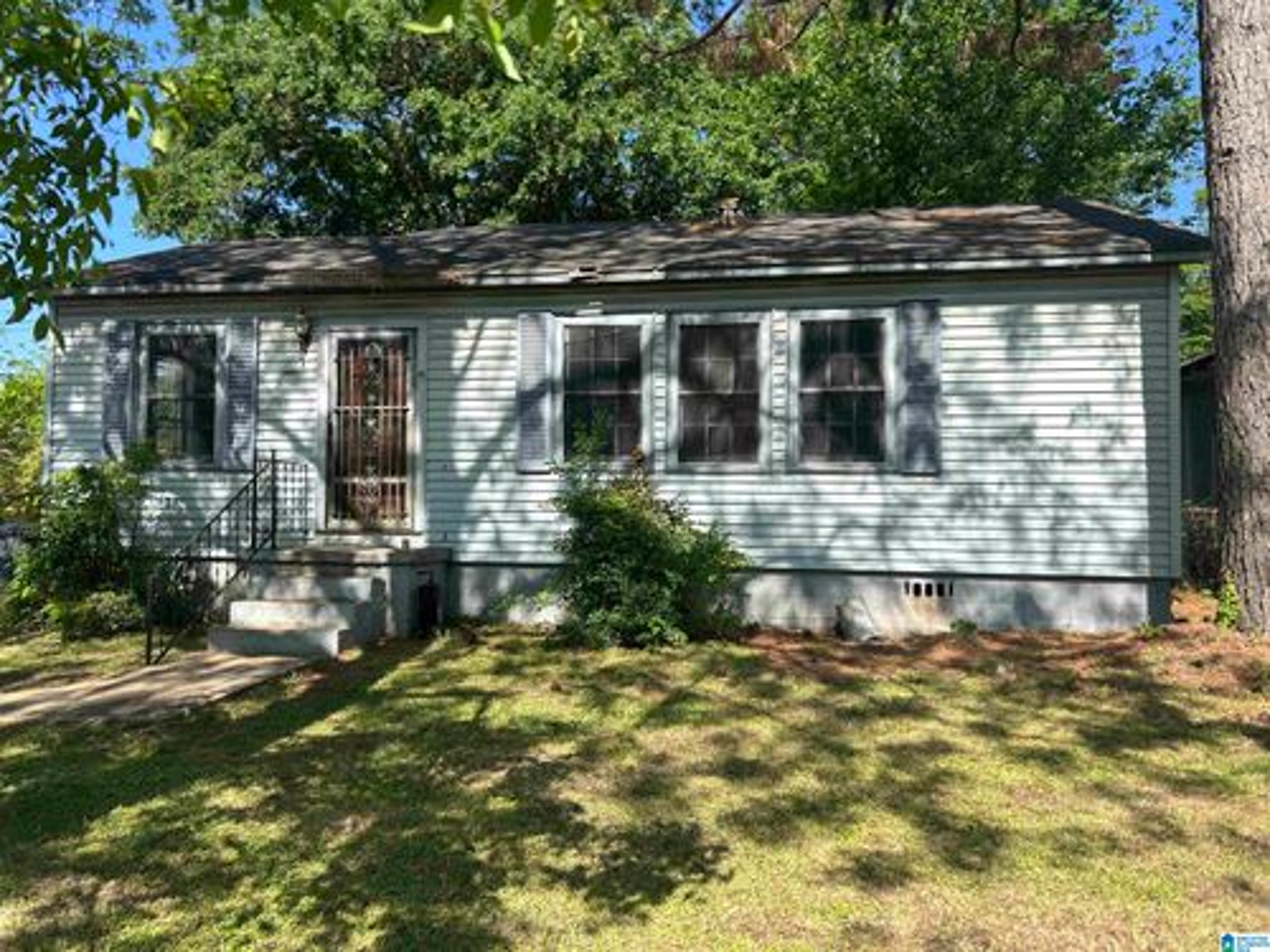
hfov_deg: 67.3
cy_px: 476
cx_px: 635
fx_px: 954
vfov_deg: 53.1
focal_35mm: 26
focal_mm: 5.7
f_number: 1.5
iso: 50
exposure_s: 1/2008
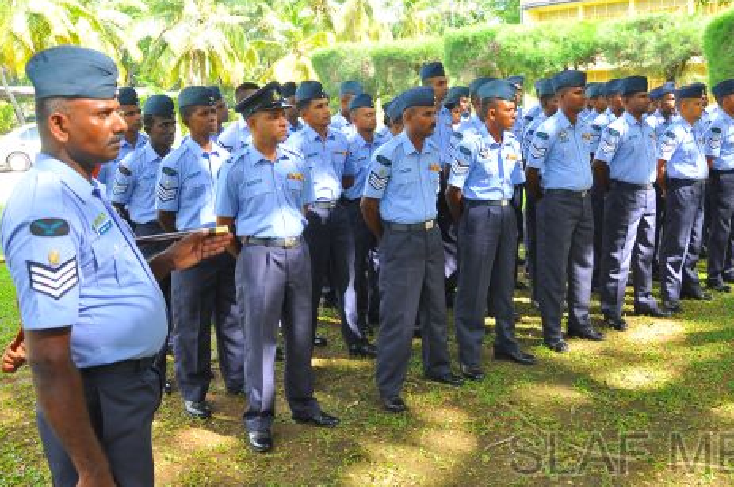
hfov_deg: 54.2
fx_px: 712
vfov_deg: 37.7
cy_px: 220
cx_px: 438
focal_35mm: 35
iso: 320
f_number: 6.3
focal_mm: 18
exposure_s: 1/125
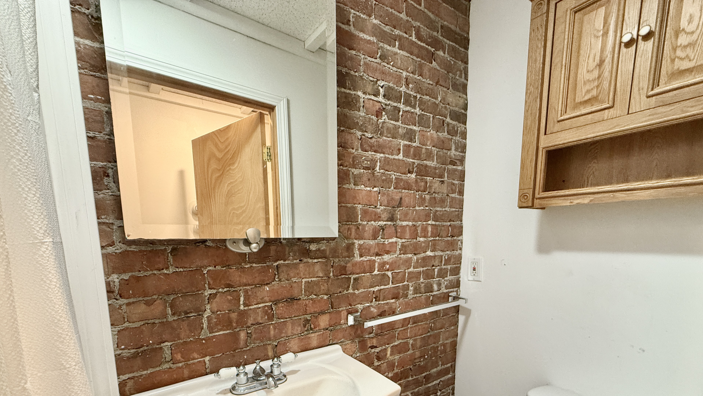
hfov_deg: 99.3
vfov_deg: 64.7
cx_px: 340
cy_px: 275
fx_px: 298
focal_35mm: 16
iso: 400
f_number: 2.2
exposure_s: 1/60
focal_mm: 2.22
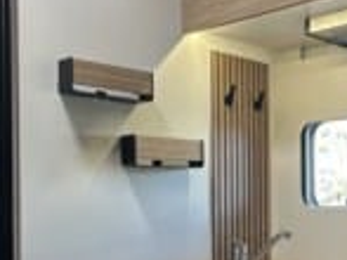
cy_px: 196
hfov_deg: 29.8
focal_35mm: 61
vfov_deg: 23.7
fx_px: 611
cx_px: 338
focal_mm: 2.22
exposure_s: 1/100
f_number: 2.2
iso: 200
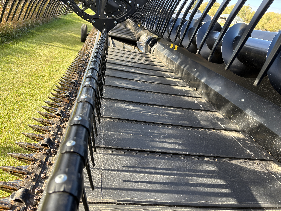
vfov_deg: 53.1
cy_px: 106
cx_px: 140
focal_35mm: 26
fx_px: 211
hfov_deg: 67.3
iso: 40
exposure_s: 1/300
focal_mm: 5.96
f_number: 1.6
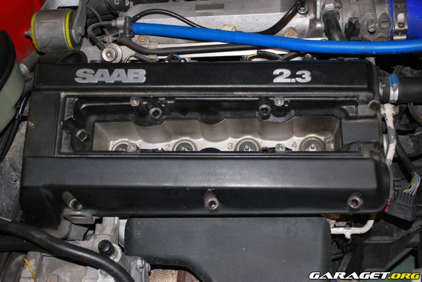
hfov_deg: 41.1
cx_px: 211
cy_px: 141
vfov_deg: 28.1
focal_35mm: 48
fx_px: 563
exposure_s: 1/60
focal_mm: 32
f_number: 4.8
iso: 200
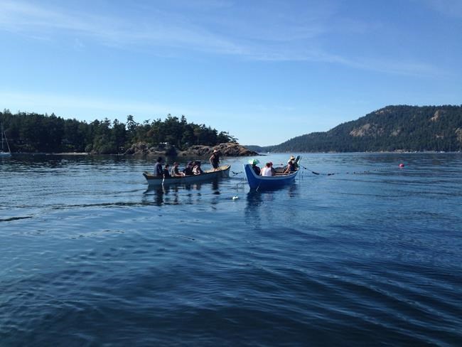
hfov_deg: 55.3
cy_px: 174
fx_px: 441
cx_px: 231
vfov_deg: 43.0
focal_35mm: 33
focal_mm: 4.12
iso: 50
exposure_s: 1/1595
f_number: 2.4
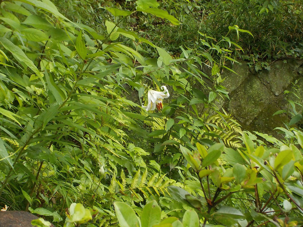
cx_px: 152
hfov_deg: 21.8
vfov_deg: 16.4
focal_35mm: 90
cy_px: 114
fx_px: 788
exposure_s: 1/125
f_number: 5.9
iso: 320
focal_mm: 12.3
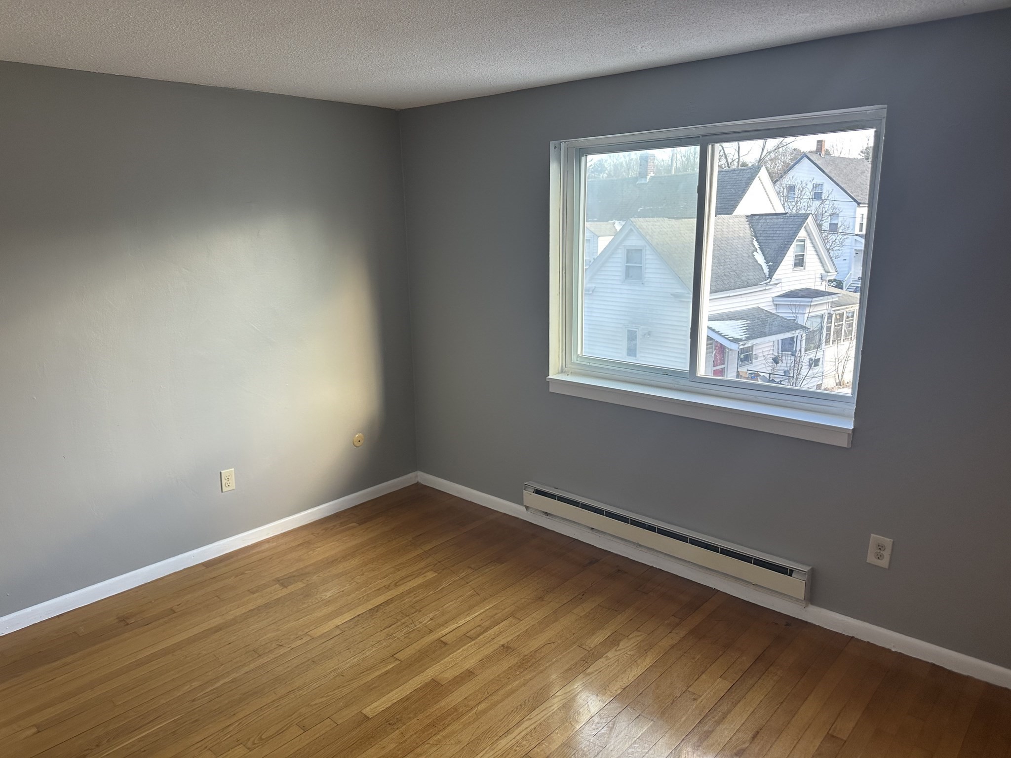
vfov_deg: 56.8
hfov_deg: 71.6
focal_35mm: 24
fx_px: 701
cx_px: 506
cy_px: 379
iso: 100
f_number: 1.78
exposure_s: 1/120
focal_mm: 6.86
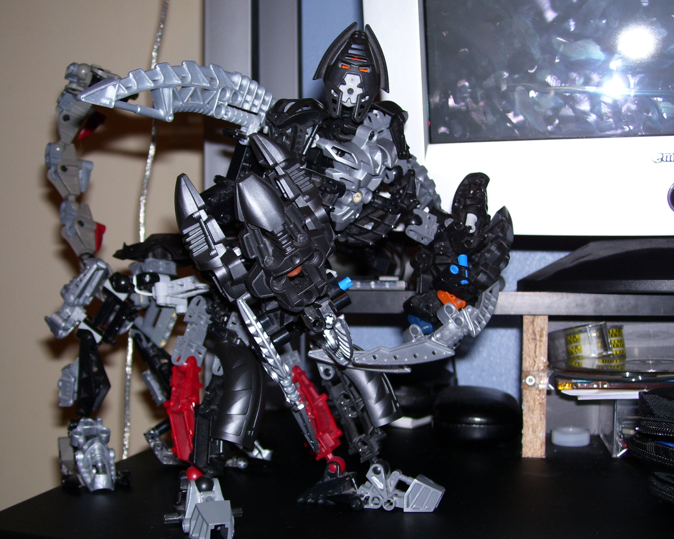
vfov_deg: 31.5
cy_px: 270
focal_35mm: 48
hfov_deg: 38.8
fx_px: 957
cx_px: 318
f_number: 3
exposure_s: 1/60
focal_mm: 7.6
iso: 80
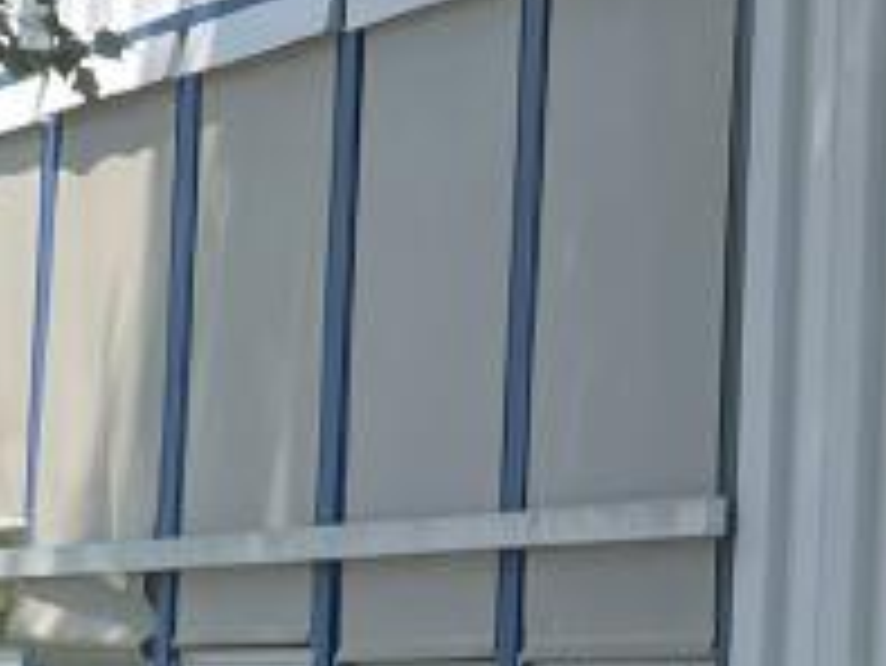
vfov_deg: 8.8
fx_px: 4328
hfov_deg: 10.2
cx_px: 2105
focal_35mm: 169
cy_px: 468
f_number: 1.6
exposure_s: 1/1366
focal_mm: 4.2
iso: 32
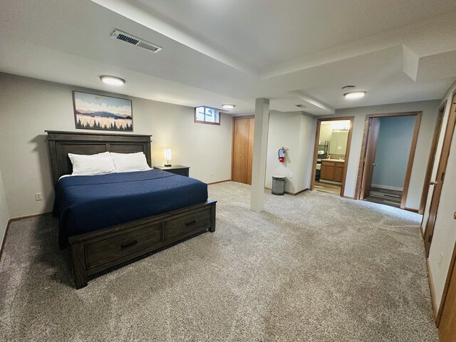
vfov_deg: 85.7
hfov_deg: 102.1
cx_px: 228
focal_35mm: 14
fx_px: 184
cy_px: 171
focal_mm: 2.22
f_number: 2.2
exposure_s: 1/60
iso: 250
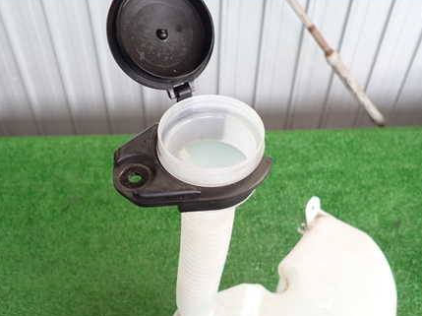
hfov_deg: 52.7
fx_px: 426
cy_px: 165
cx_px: 212
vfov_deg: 40.6
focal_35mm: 35
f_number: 2
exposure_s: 1/40
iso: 200
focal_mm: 4.5
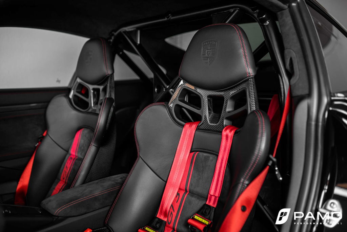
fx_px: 337
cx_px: 174
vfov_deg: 37.9
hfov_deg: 54.4
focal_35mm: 35
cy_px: 116
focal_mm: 35
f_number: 2
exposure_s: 1/50
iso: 500
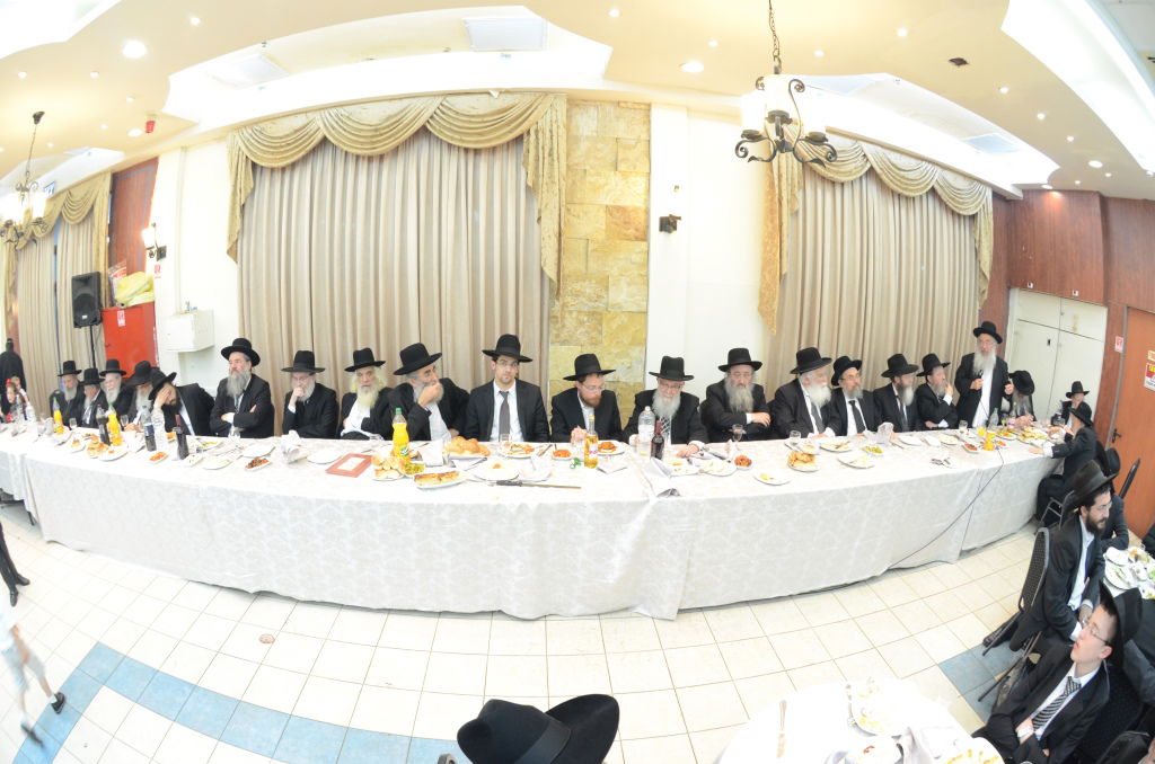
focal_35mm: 16
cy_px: 382
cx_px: 578
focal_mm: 10.5
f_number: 5.6
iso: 1600
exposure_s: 1/25
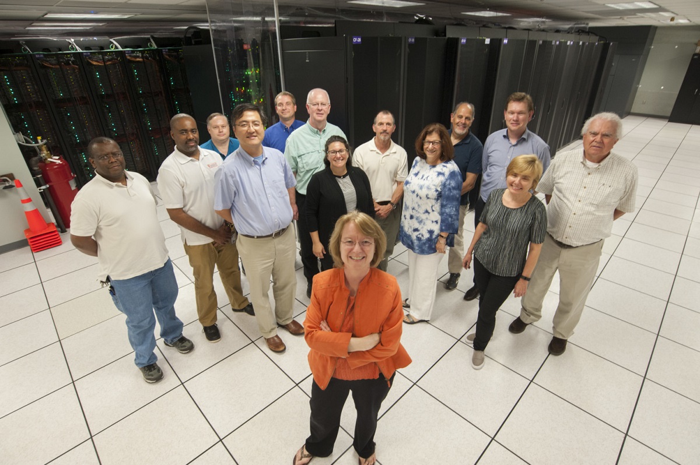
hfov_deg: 90.0
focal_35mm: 18
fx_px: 350
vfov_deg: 67.3
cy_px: 232
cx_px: 350
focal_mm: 18
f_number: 6.3
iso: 1600
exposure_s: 1/30
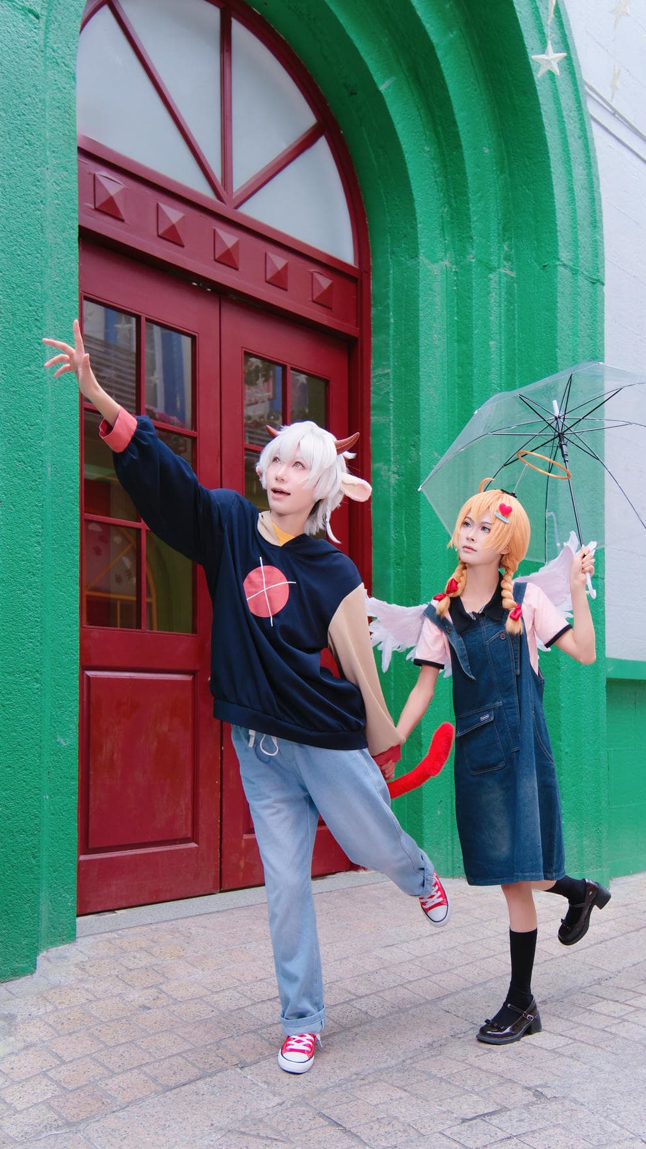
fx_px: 975
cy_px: 566
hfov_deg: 36.6
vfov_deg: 61.0
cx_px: 349
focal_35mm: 32
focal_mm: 20
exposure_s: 1/125
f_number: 2.8
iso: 400
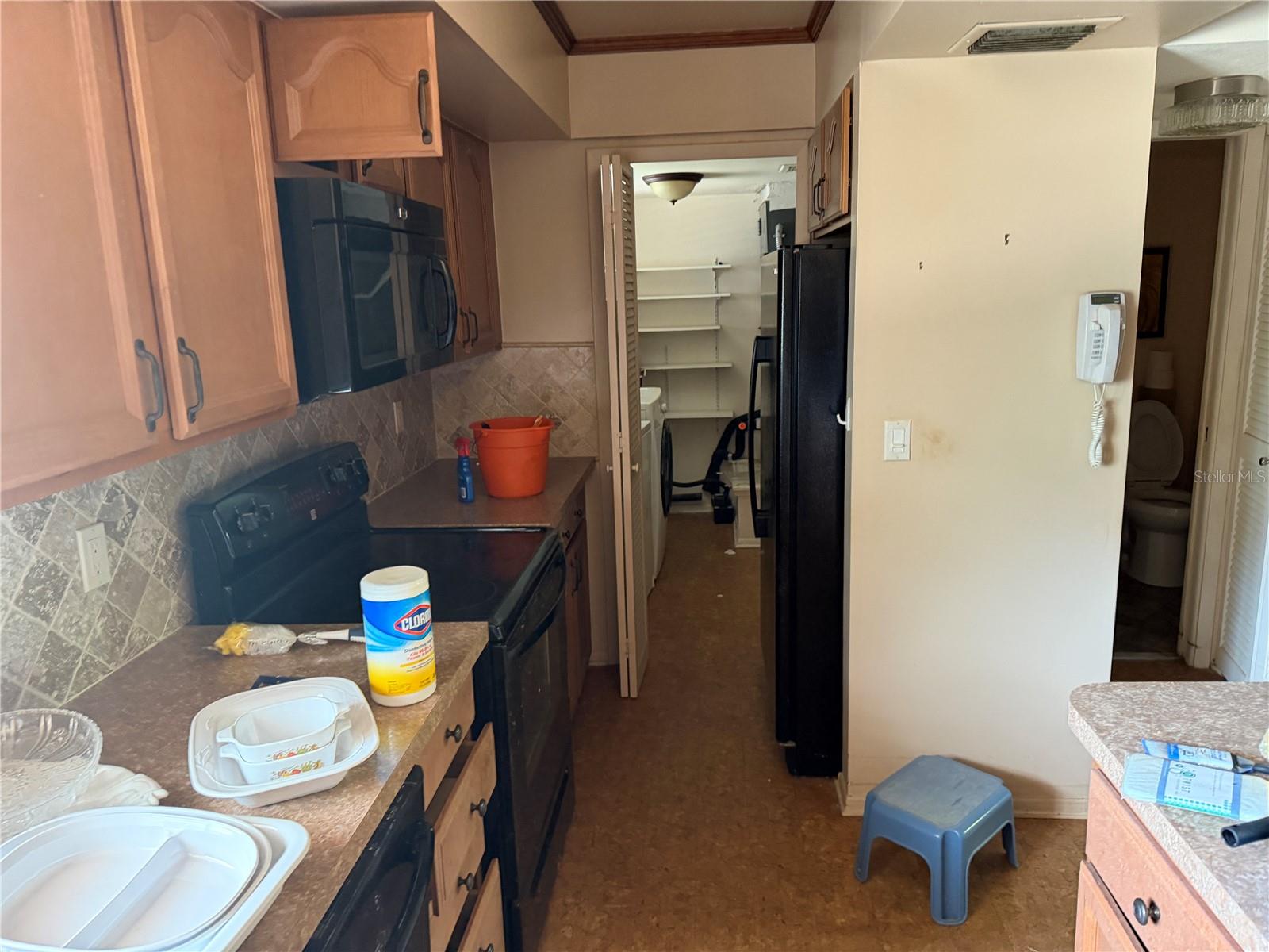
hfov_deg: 71.6
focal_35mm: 24
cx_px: 634
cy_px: 476
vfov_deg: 56.8
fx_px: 880
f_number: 1.78
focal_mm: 6.76
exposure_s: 1/60
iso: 640
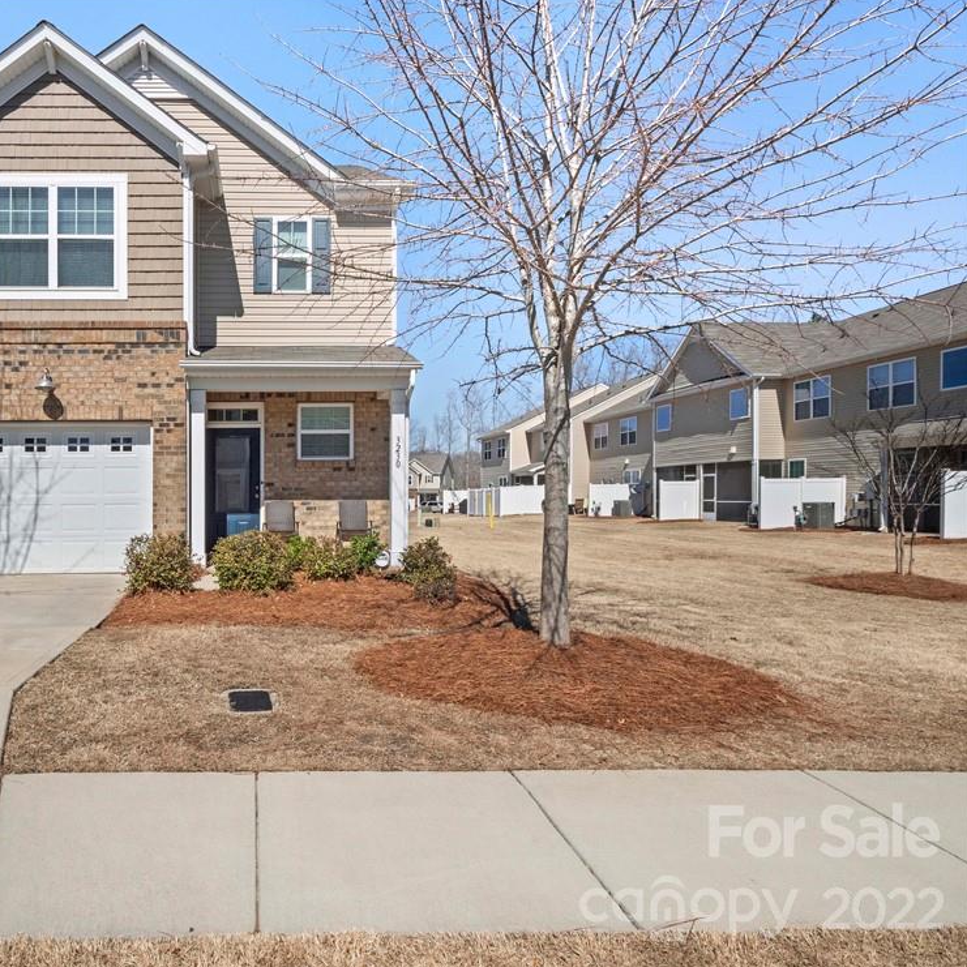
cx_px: 303
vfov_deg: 69.6
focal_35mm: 22
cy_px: 493
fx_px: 695
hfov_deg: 67.2
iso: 400
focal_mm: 9
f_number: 8
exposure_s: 1/2000
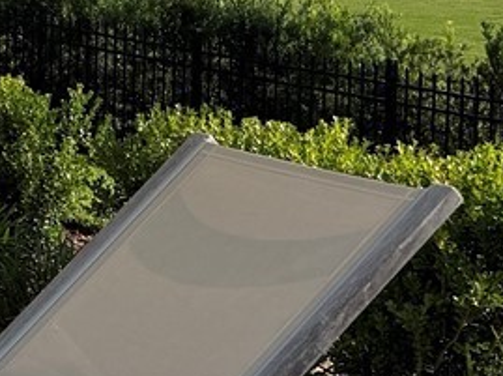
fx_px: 2075
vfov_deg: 10.1
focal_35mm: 143
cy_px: -166
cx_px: -853
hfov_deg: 10.8
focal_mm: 6.76
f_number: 1.78
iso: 80
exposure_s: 1/3953
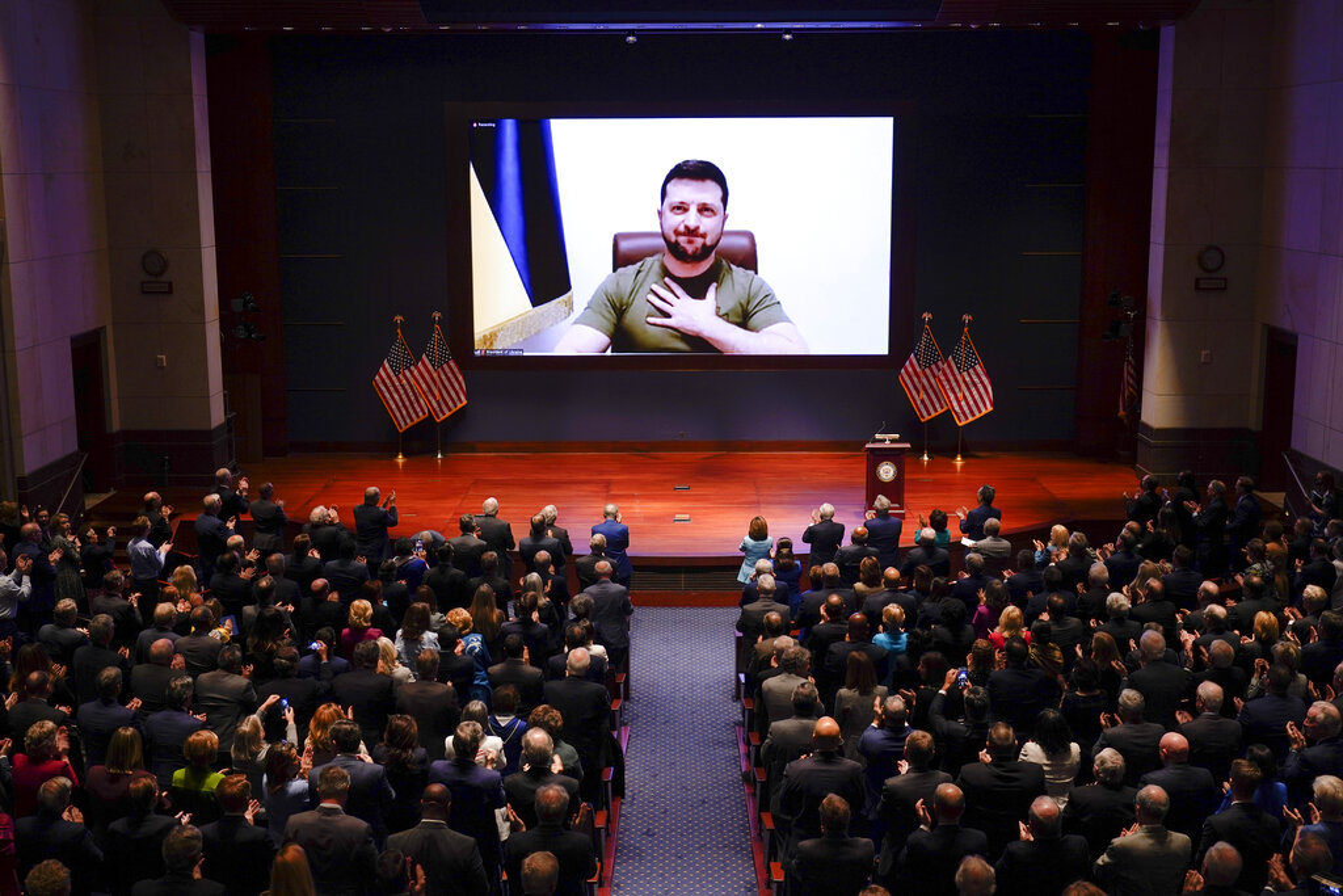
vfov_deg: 34.2
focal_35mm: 39
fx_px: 1455
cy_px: 448
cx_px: 672
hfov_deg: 49.5
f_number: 3.5
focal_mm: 39
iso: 400
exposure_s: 1/80
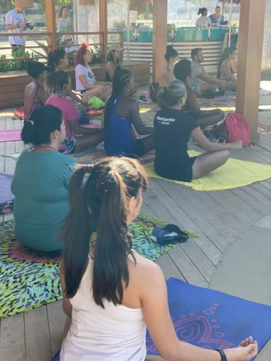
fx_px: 543
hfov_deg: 28.0
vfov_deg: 36.8
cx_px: 136
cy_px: 180
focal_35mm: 52
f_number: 2
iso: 20
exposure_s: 1/165
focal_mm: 6
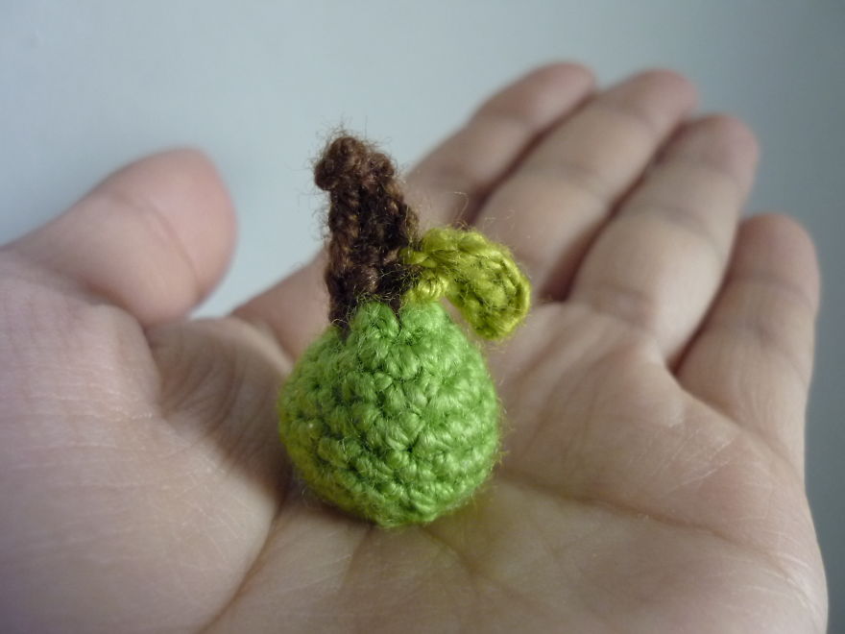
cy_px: 317
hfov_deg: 55.4
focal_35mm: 33
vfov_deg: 42.9
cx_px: 422
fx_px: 806
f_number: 2.8
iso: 250
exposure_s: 1/30
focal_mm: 5.5
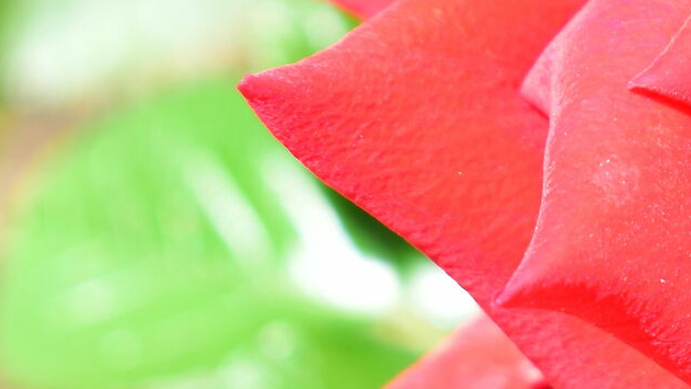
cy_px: 41
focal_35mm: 311
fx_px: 5699
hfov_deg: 6.9
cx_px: 872
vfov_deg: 3.9
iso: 100
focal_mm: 52
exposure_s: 1/125
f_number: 5.6
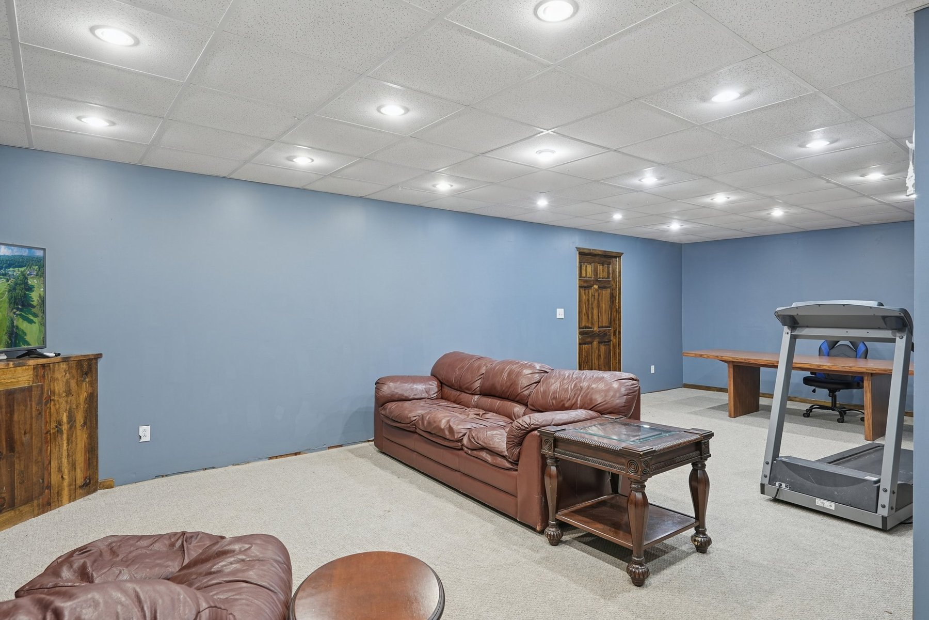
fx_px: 516
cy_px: 310
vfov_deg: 61.9
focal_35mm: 20
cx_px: 464
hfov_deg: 84.0
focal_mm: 20
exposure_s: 1/2.5
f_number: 8
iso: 400
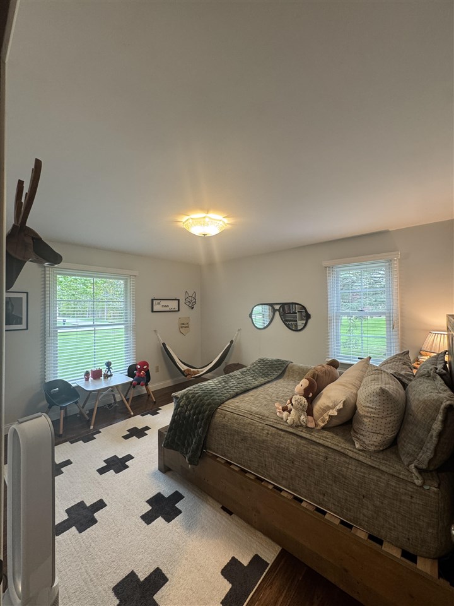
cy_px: 303
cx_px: 227
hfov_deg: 85.7
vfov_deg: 102.1
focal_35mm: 14
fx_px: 245
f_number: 2.2
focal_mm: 2.22
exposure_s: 1/60
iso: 200
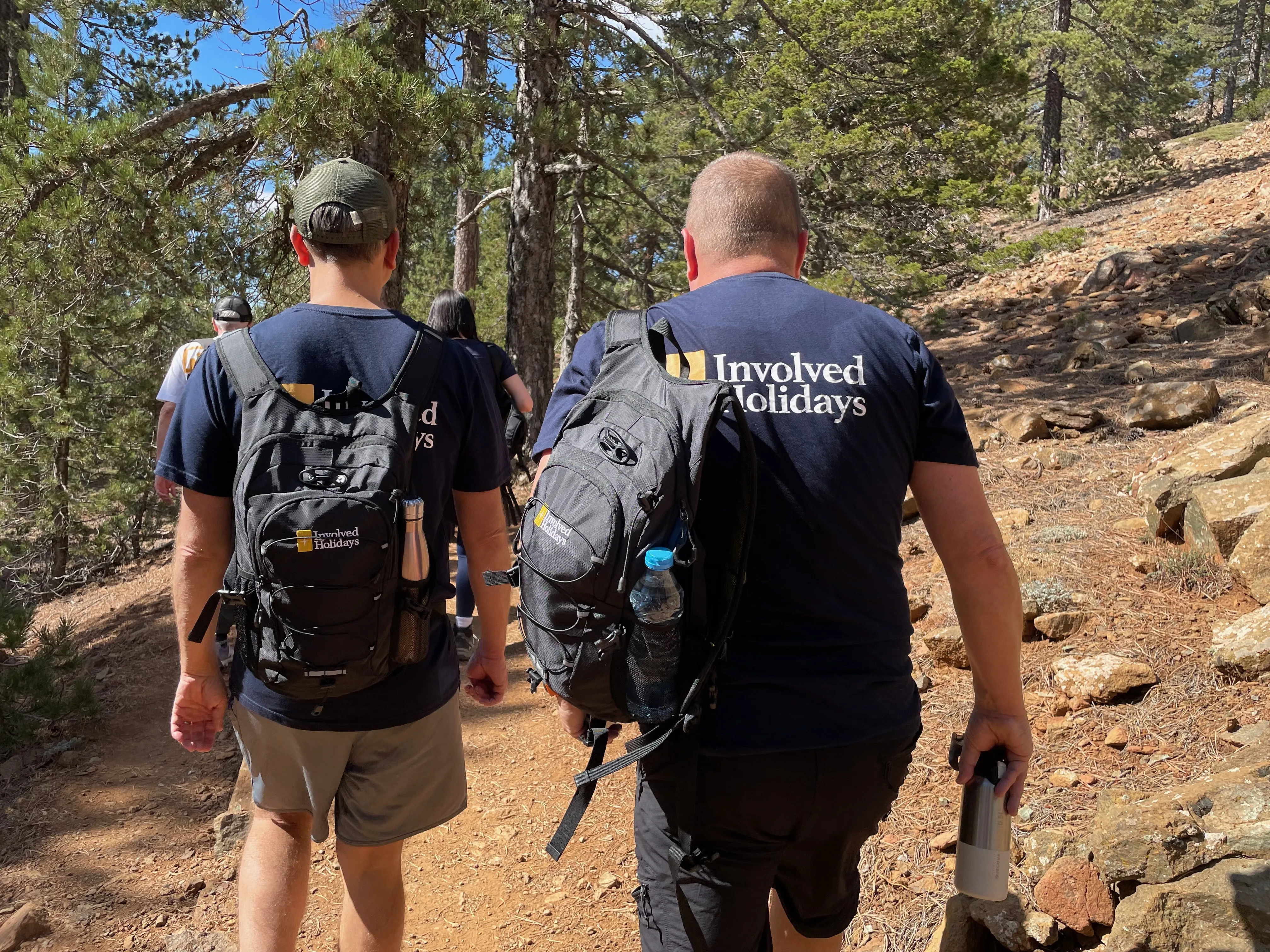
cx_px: 635
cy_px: 476
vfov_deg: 53.1
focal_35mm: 26
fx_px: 954
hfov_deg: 67.3
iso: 32
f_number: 1.6
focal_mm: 4.2
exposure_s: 1/1072
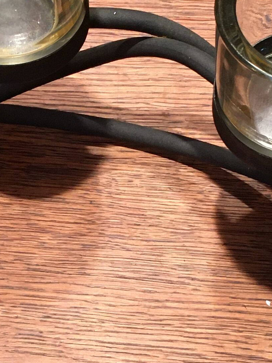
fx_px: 1121
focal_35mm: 107
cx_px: 64
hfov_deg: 13.8
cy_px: 190
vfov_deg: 18.4
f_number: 2.2
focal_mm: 4.15
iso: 160
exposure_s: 1/33
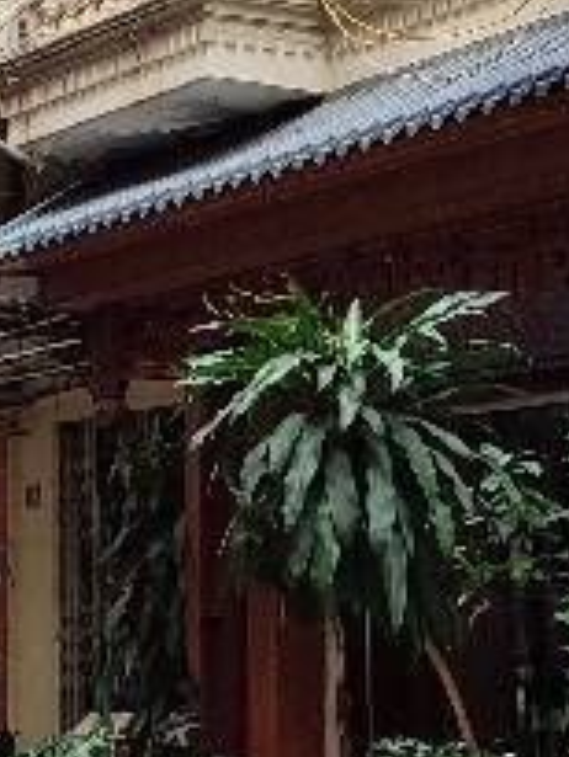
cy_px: 439
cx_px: 81
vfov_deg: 15.7
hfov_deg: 11.8
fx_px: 2737
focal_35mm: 125
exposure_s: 1/161
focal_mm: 5.95
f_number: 1.89
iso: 50
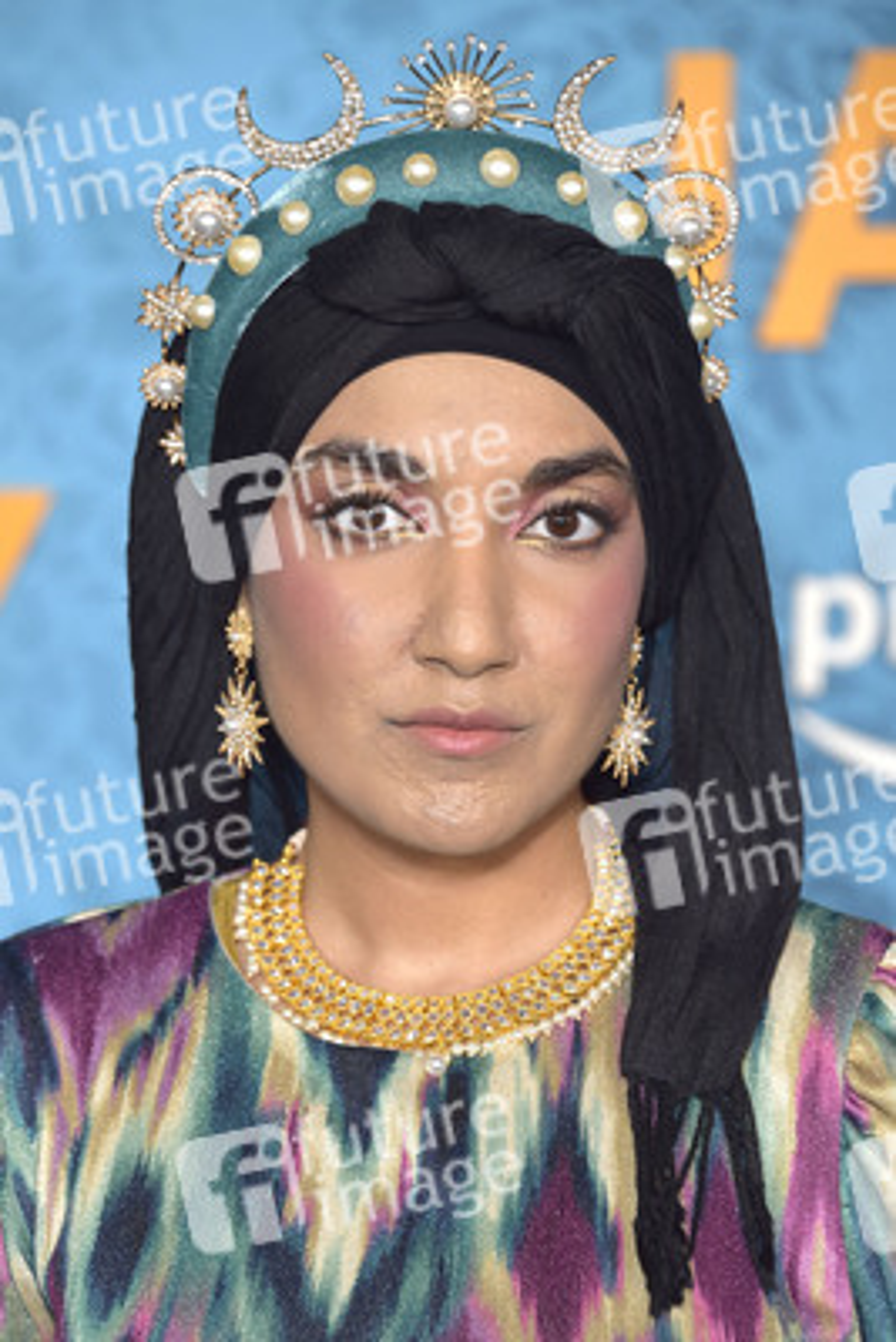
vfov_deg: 10.8
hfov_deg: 7.2
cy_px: 671
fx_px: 7087
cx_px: 448
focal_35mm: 190
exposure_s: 1/200
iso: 640
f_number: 6.3
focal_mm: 190
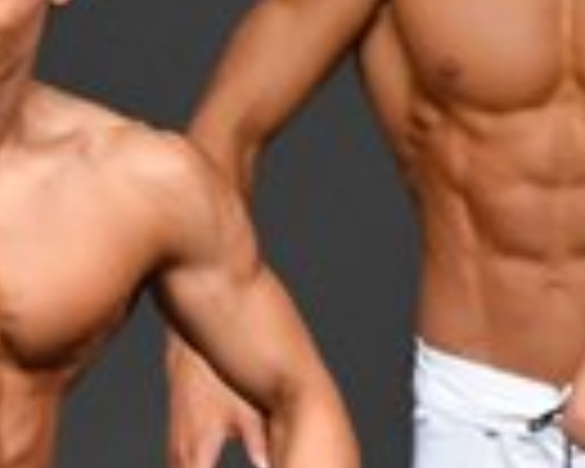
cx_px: -380
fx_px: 30438
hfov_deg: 1.1
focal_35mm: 1758
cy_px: 666
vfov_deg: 0.9
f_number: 5.6
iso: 4000
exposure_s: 1/400
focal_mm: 210
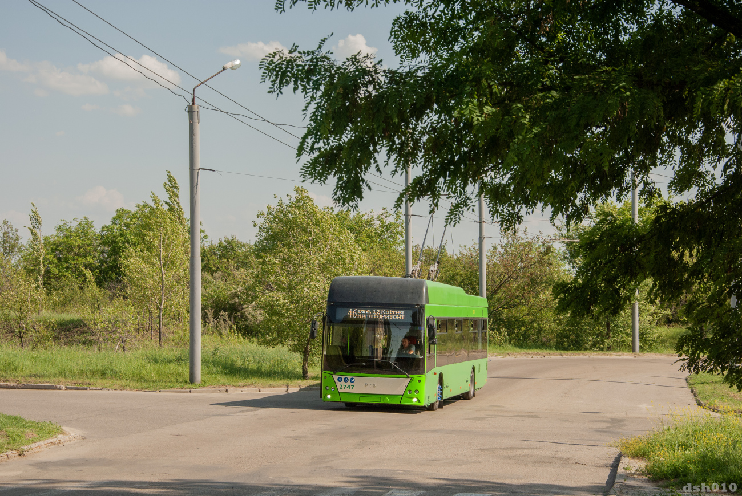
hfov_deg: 27.0
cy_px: 248
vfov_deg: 18.2
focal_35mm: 75
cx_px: 371
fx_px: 1548
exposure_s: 1/500
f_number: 7.1
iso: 200
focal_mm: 50
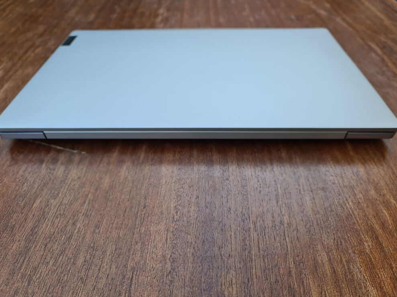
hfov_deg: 67.3
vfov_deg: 53.0
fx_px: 298
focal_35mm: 26
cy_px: 152
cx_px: 196
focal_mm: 7
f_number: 1.8
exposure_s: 1/100
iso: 64
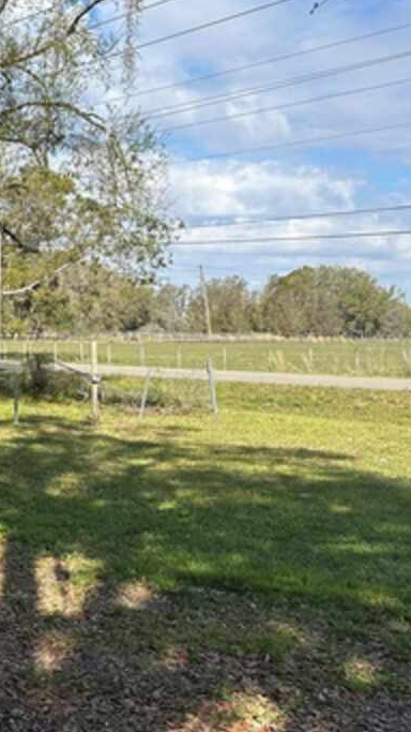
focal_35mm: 49
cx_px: -254
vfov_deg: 42.1
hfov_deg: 20.0
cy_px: 337
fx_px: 950
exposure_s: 1/2410
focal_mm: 6.86
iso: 80
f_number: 1.78
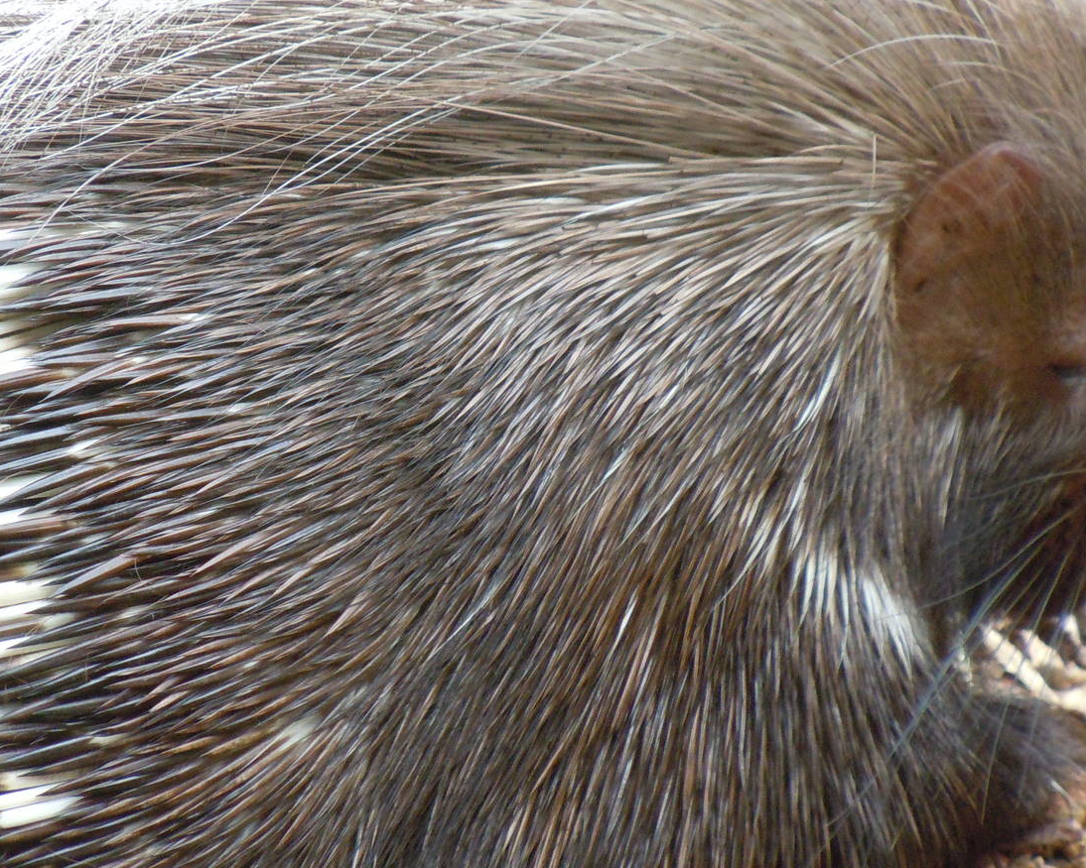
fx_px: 12020
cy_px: 416
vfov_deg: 4.1
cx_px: 521
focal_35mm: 374
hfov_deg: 5.2
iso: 640
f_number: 5.1
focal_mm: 47.2
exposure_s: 1/200
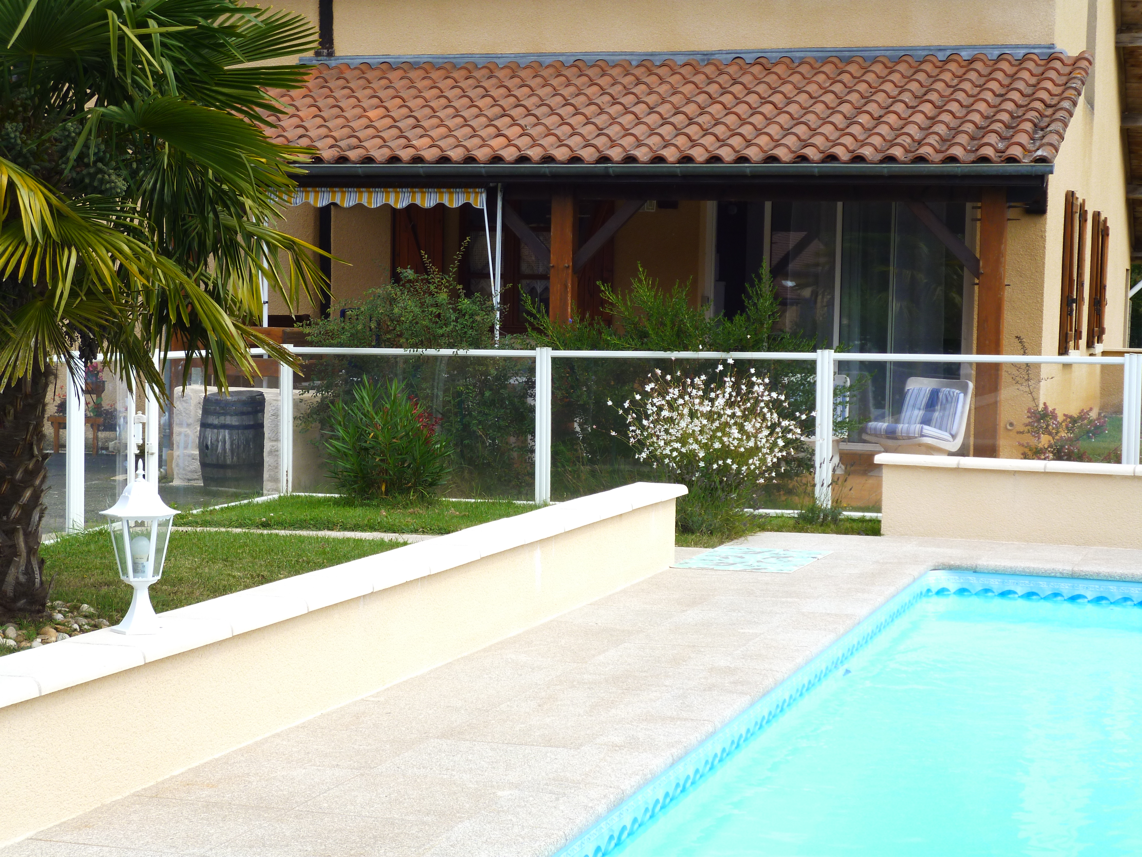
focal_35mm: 63
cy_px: 428
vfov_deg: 23.3
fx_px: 2078
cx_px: 571
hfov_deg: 30.7
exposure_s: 1/250
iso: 100
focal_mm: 11.2
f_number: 4.7
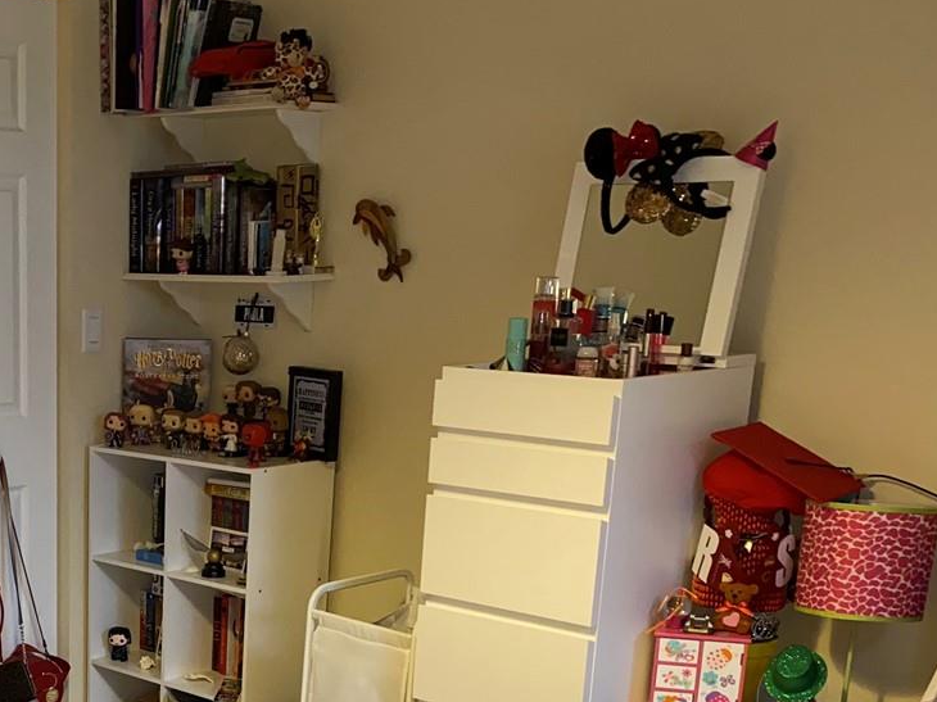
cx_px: 58
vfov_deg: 24.3
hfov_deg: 31.8
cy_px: 734
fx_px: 1542
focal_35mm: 57
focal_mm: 4.25
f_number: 1.8
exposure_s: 1/15
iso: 125
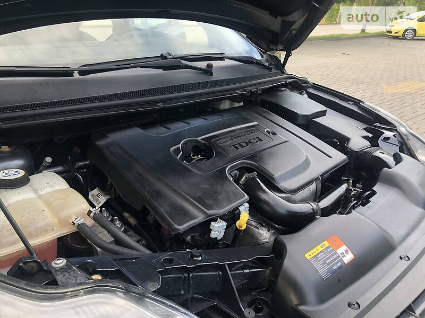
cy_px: 159
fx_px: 344
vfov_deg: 49.7
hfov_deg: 63.4
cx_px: 212
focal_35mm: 28
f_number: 1.8
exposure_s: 1/120
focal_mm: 4
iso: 64
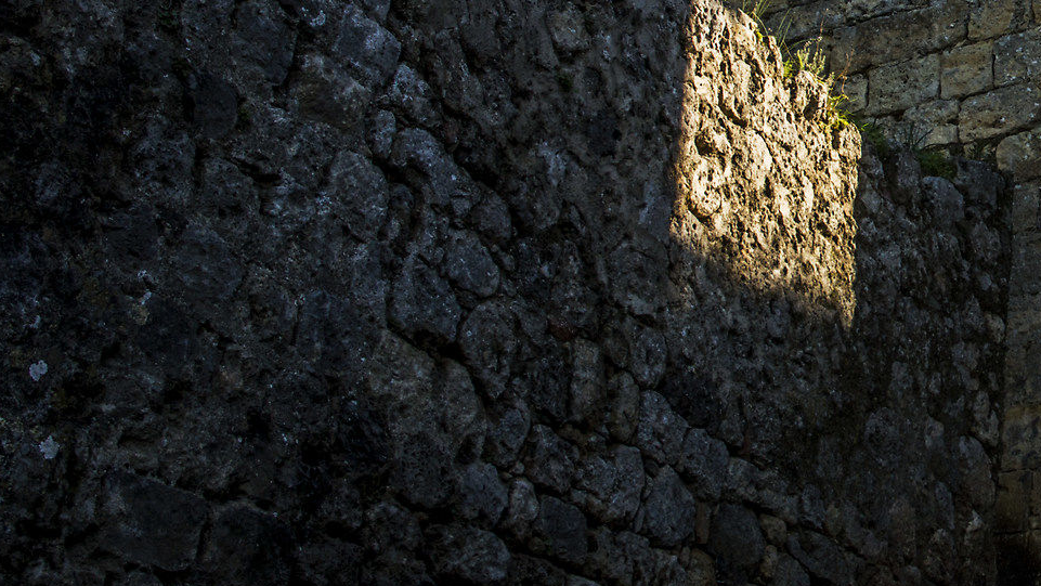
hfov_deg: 19.8
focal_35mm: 102
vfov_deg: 11.8
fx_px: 2816
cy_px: 61
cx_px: 1209
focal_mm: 26
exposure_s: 1/60
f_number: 6.3
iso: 100
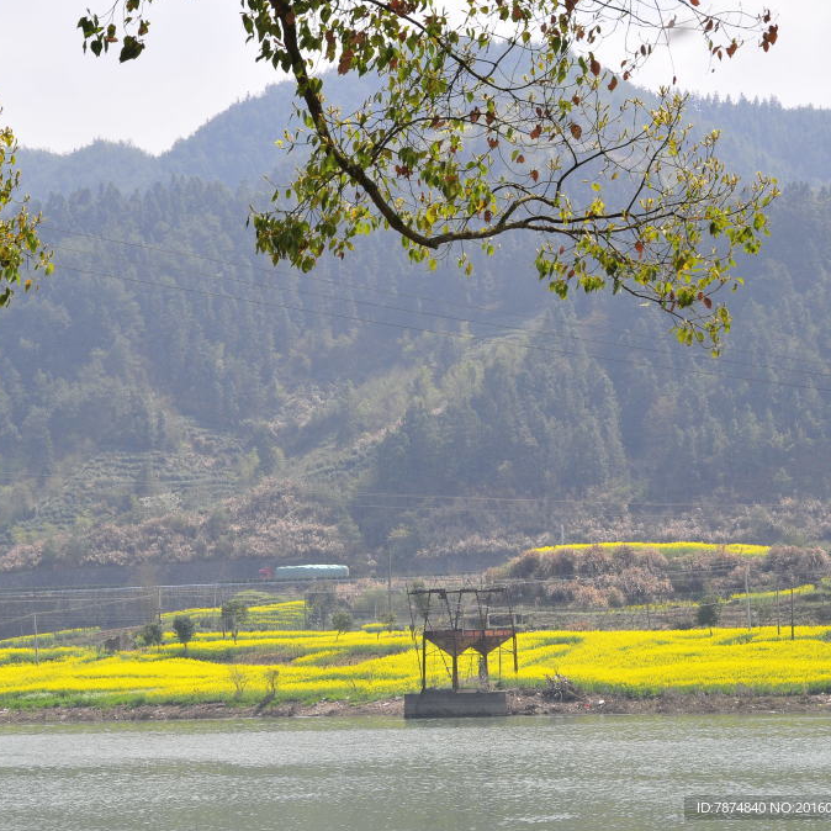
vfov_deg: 14.5
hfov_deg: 14.5
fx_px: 3259
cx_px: 338
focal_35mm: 120
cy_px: 413
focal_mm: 62
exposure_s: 1/320
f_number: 9
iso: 200
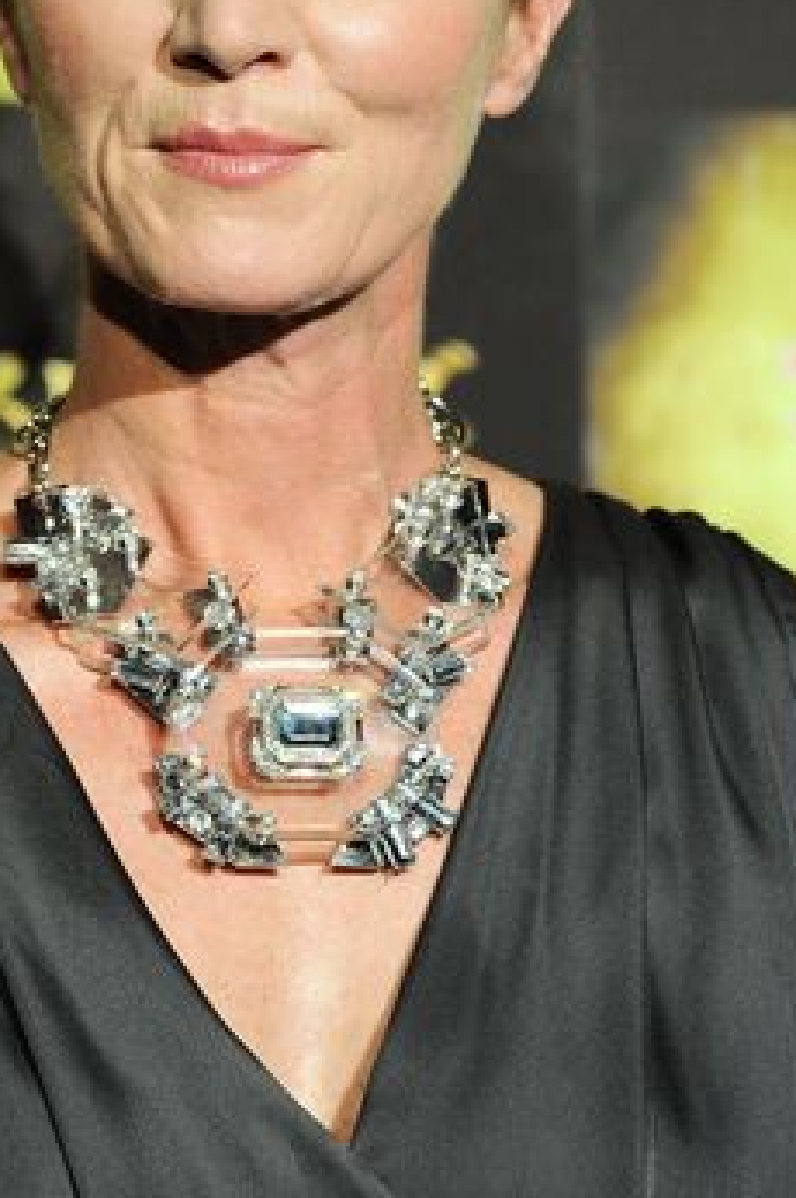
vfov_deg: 4.2
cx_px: 244
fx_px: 16150
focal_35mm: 486
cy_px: 339
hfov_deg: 2.8
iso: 1600
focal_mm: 300
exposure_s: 1/125
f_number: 5.6
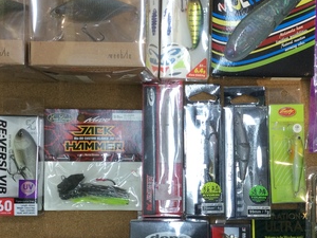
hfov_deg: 31.0
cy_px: 159
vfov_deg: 23.5
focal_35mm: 62
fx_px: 568
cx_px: 209
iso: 25
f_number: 2.4
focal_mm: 3.3
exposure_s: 1/40
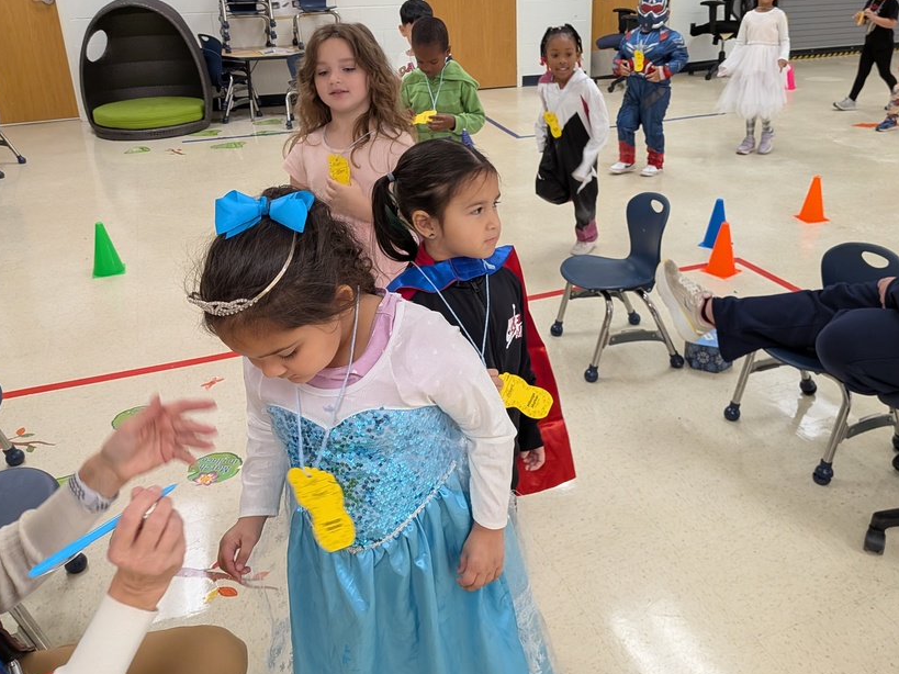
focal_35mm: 30
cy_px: 277
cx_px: 551
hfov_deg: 59.3
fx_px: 779
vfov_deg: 46.6
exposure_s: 1/100
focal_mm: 4.53
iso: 245
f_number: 1.7
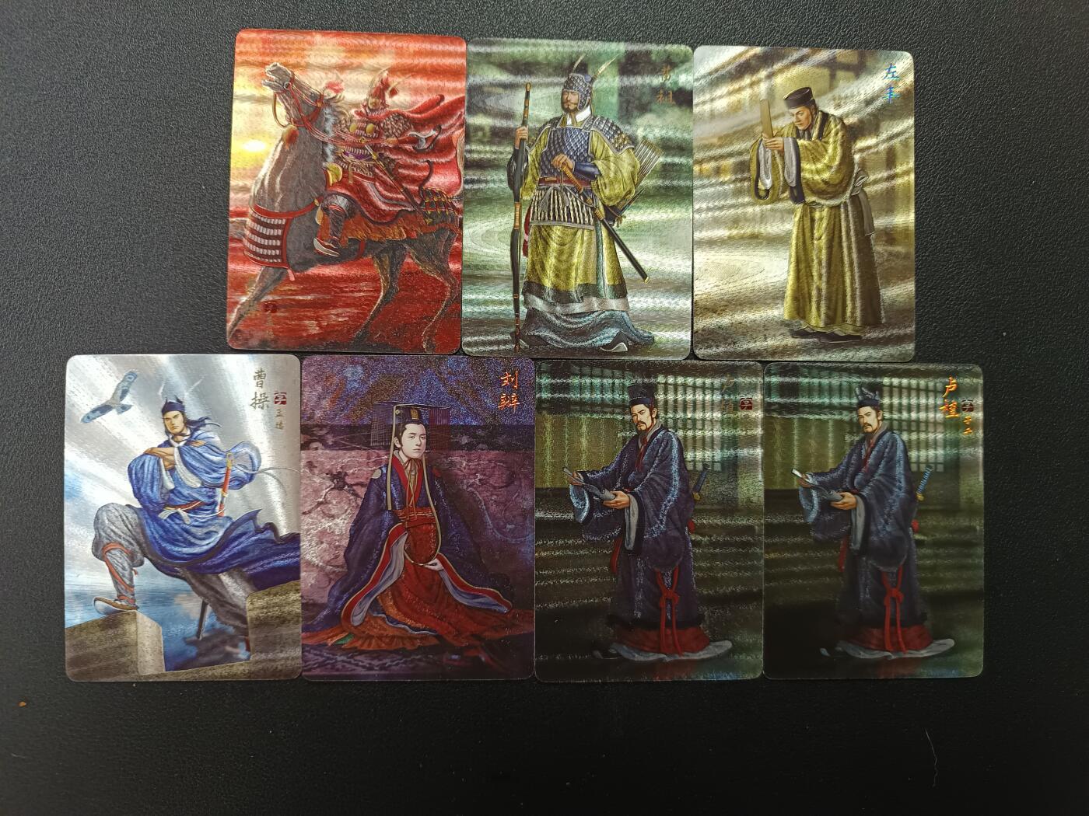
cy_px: 408
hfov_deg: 71.6
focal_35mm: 24
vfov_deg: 56.8
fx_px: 755
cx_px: 544
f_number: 1.7
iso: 980
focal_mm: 5.31
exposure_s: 1/33.3
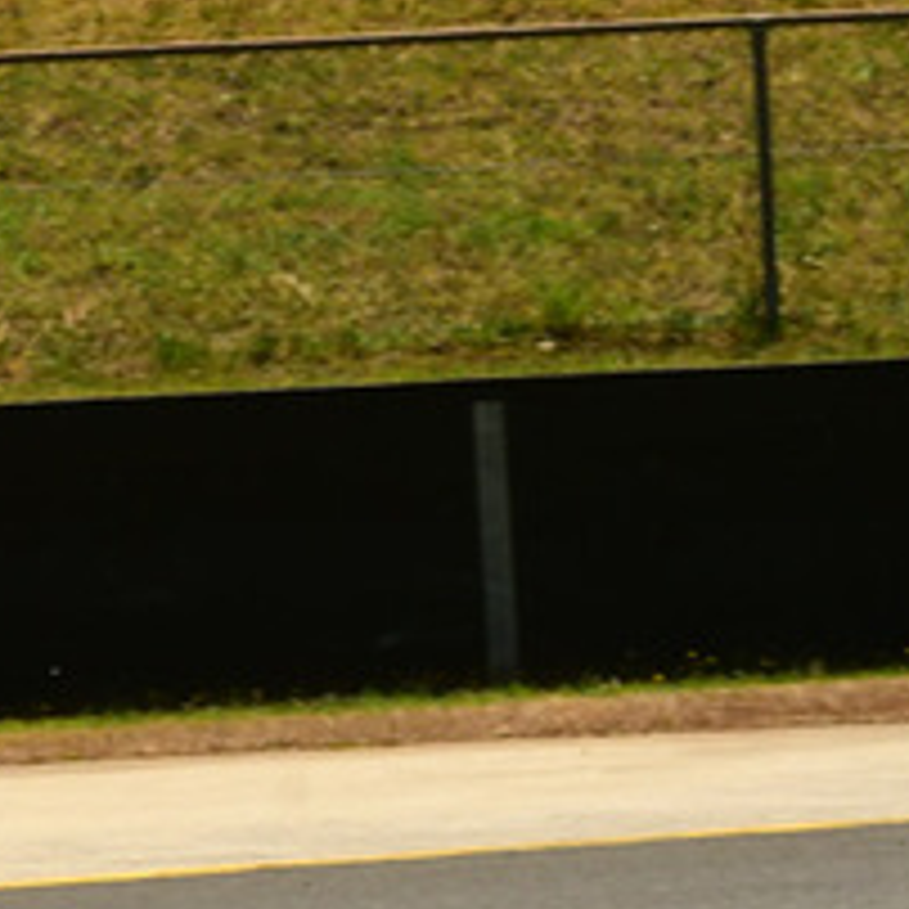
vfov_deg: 1.4
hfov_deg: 1.4
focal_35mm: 1265
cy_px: 860
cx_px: -644
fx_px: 37582
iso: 320
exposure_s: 1/640
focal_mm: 250
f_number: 11
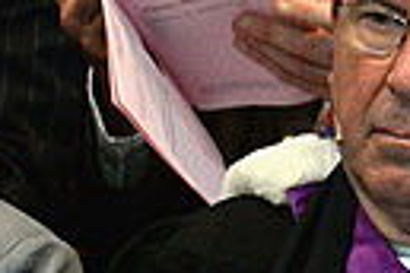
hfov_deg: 0.7
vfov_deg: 0.4
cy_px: -35
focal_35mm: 3172
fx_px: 36123
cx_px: 486
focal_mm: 400
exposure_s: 1/250
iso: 4000
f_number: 4
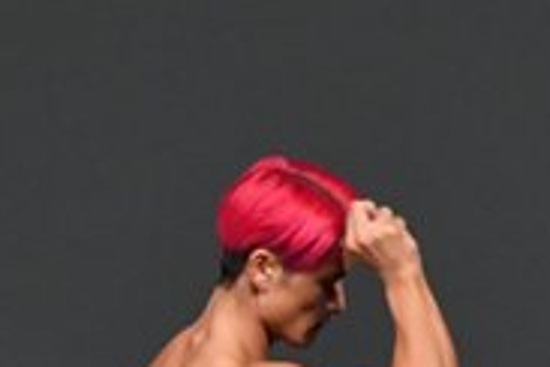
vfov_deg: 1.0
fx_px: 20364
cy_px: 650
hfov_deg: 1.5
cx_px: 77
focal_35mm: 1333
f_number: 5.6
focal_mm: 210
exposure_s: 1/400
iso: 4000
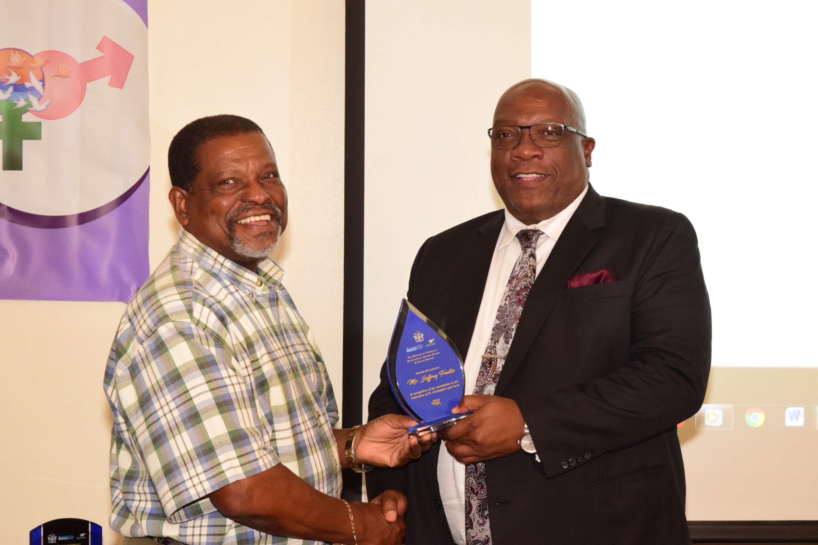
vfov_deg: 16.6
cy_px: 272
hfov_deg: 24.6
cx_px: 409
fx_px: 1874
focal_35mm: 82
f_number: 8
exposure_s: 1/100
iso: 3200
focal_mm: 55
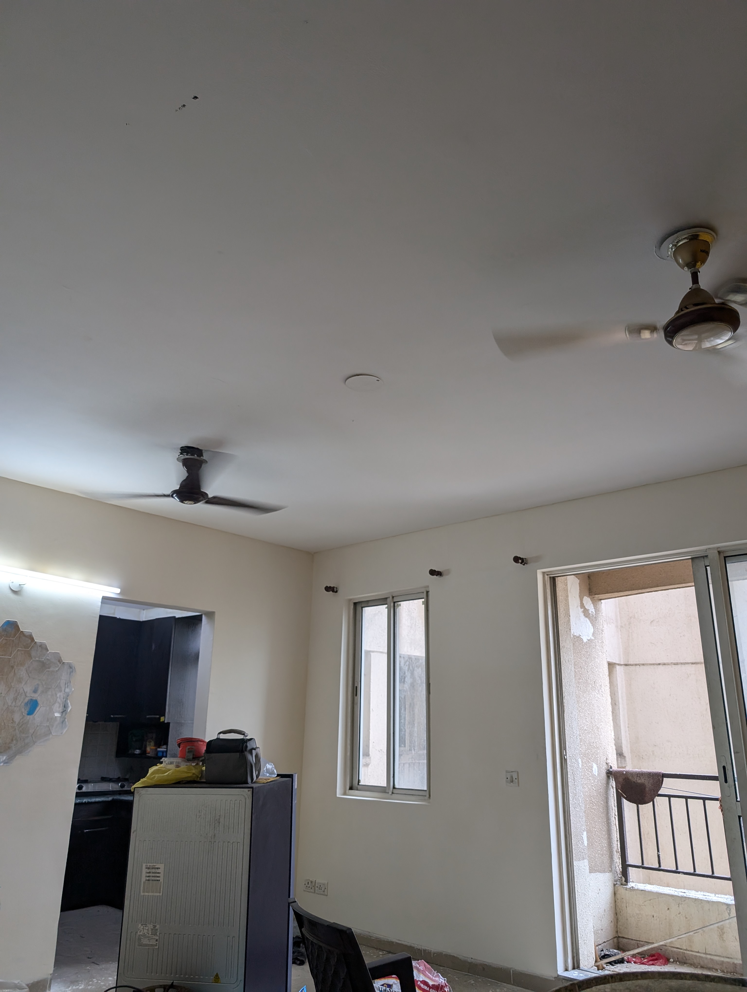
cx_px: 374
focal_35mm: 24
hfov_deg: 56.9
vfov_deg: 71.5
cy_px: 496
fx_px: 689
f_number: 1.68
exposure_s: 1/100
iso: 163
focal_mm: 6.9
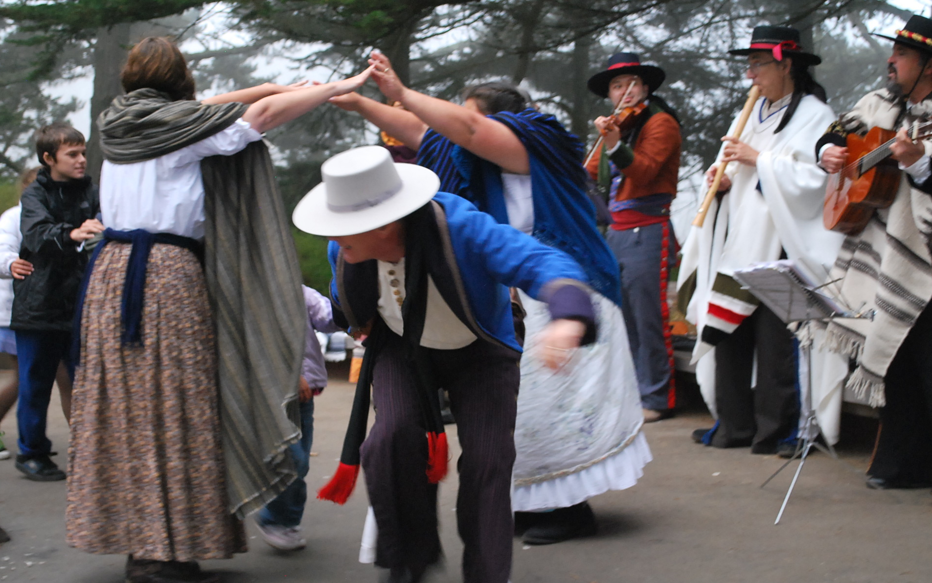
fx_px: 1423
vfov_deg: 23.1
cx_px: 471
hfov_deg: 36.3
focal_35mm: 56
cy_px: 284
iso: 900
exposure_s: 1/30
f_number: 5.3
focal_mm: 36
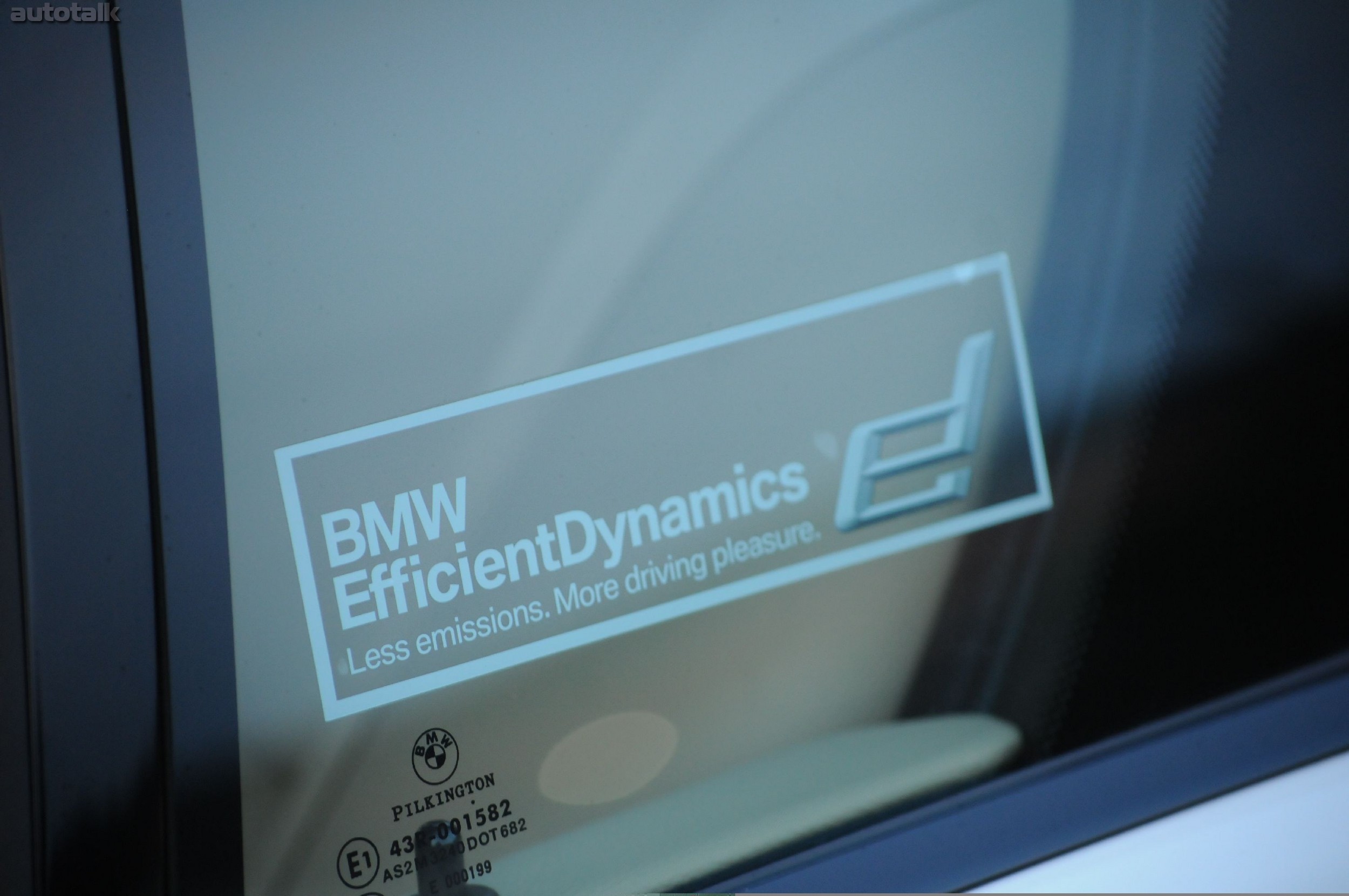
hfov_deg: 13.7
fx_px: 5615
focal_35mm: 150
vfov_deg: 9.1
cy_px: 448
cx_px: 674
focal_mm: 100
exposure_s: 1/60
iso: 1000
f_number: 4.5
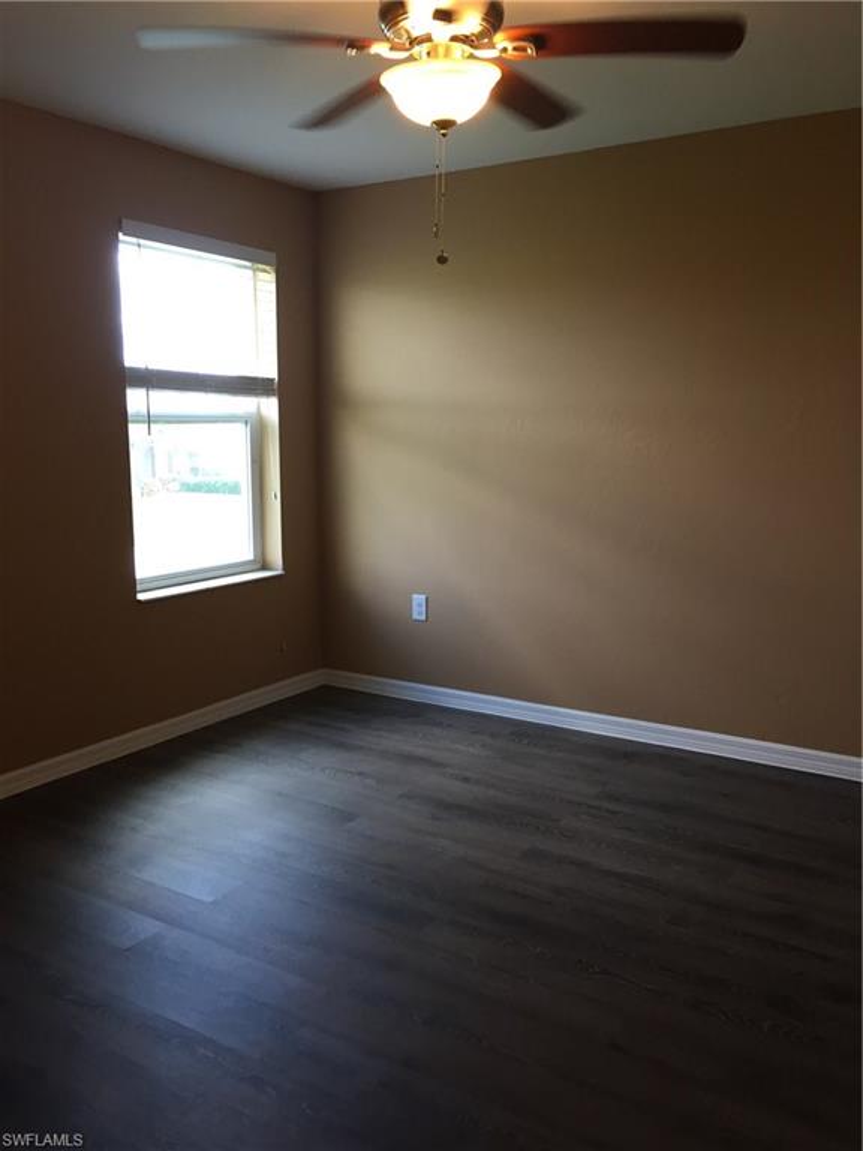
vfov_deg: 61.7
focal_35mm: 29
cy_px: 576
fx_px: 964
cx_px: 432
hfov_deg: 48.2
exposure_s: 1/30
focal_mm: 4.15
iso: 32
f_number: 2.2
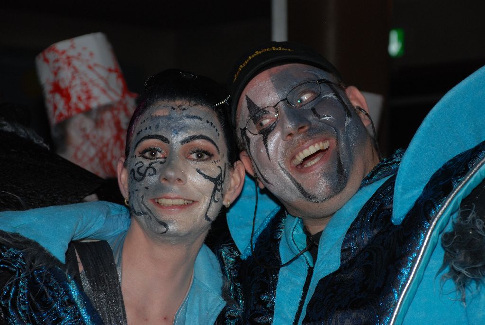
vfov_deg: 11.4
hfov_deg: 17.0
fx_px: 1618
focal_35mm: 120
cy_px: 162
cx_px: 242
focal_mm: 80
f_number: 5.6
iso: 200
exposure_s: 1/60
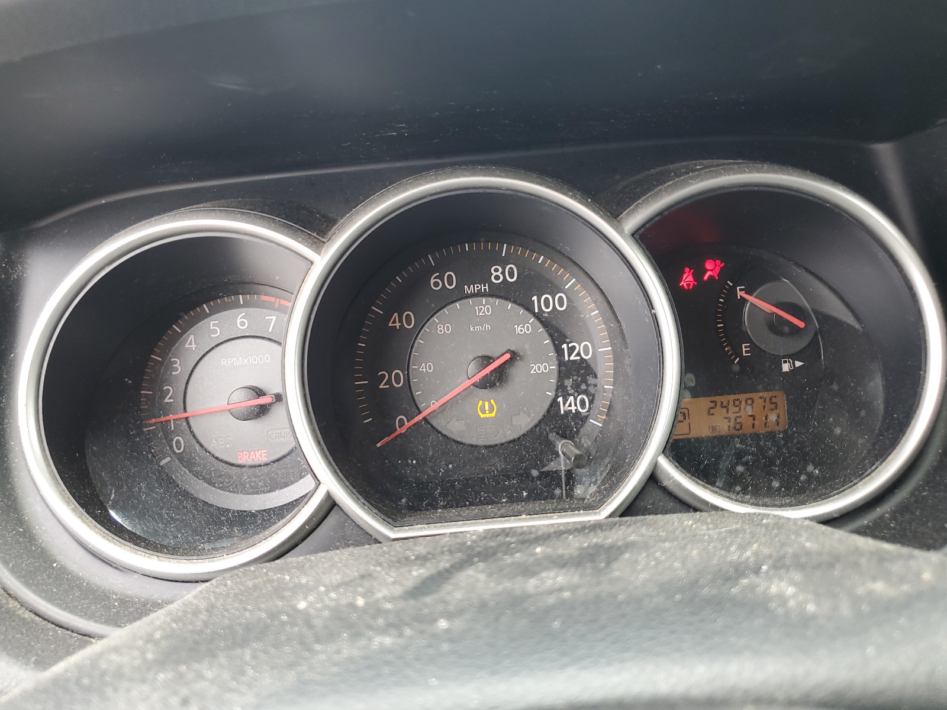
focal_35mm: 26
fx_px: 711
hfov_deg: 67.3
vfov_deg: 53.1
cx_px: 474
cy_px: 355
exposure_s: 1/120
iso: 60
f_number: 1.5
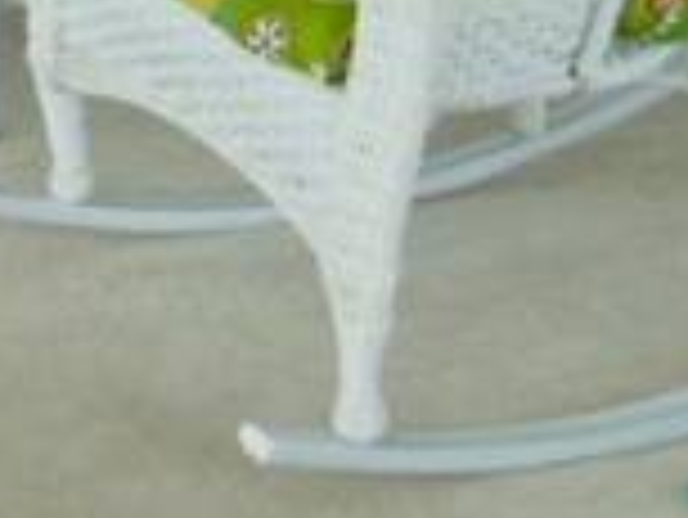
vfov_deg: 10.2
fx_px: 2765
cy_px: -381
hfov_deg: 12.4
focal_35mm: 139
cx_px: -728
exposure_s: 1/125
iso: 125
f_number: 3.5
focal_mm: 4.5
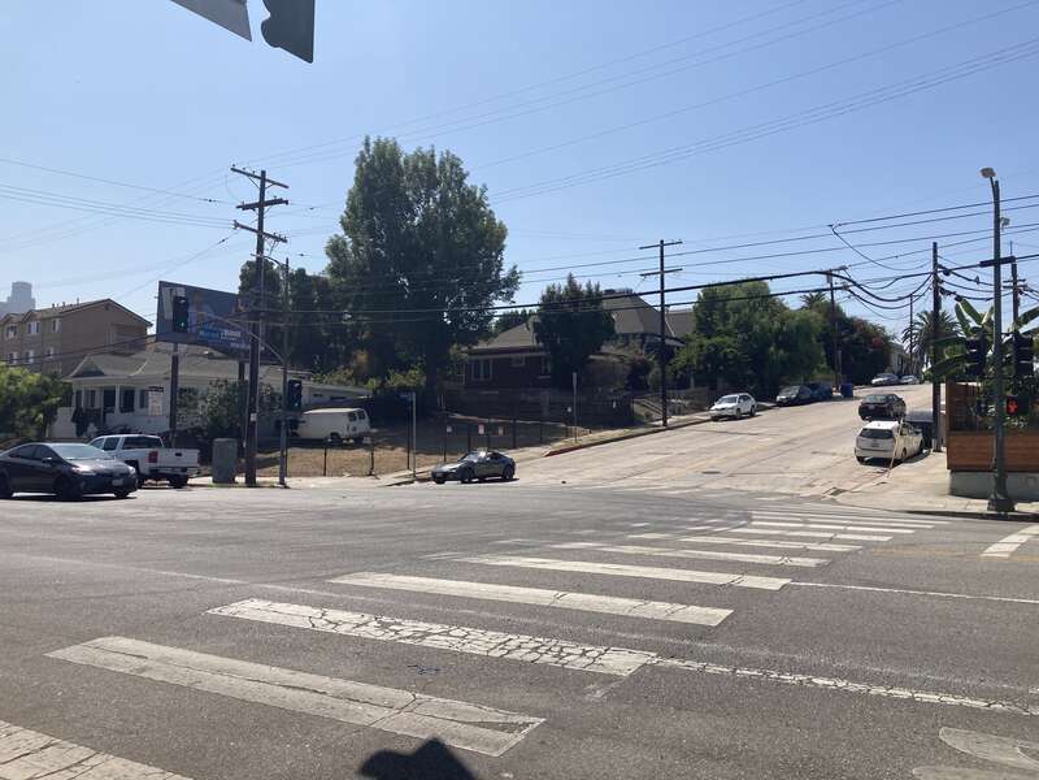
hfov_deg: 63.4
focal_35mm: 28
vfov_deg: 49.7
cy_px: 390
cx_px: 520
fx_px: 840
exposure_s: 1/3472
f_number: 1.8
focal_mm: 3.99
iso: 20
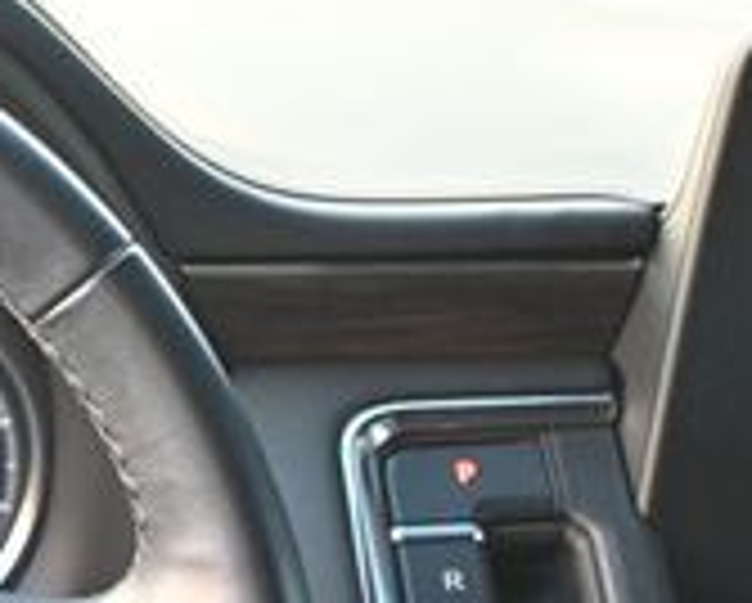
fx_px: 3295
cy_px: 770
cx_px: -527
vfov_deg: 10.3
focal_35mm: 148
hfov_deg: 12.1
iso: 1000
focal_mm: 27.5
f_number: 4.5
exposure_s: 1/125
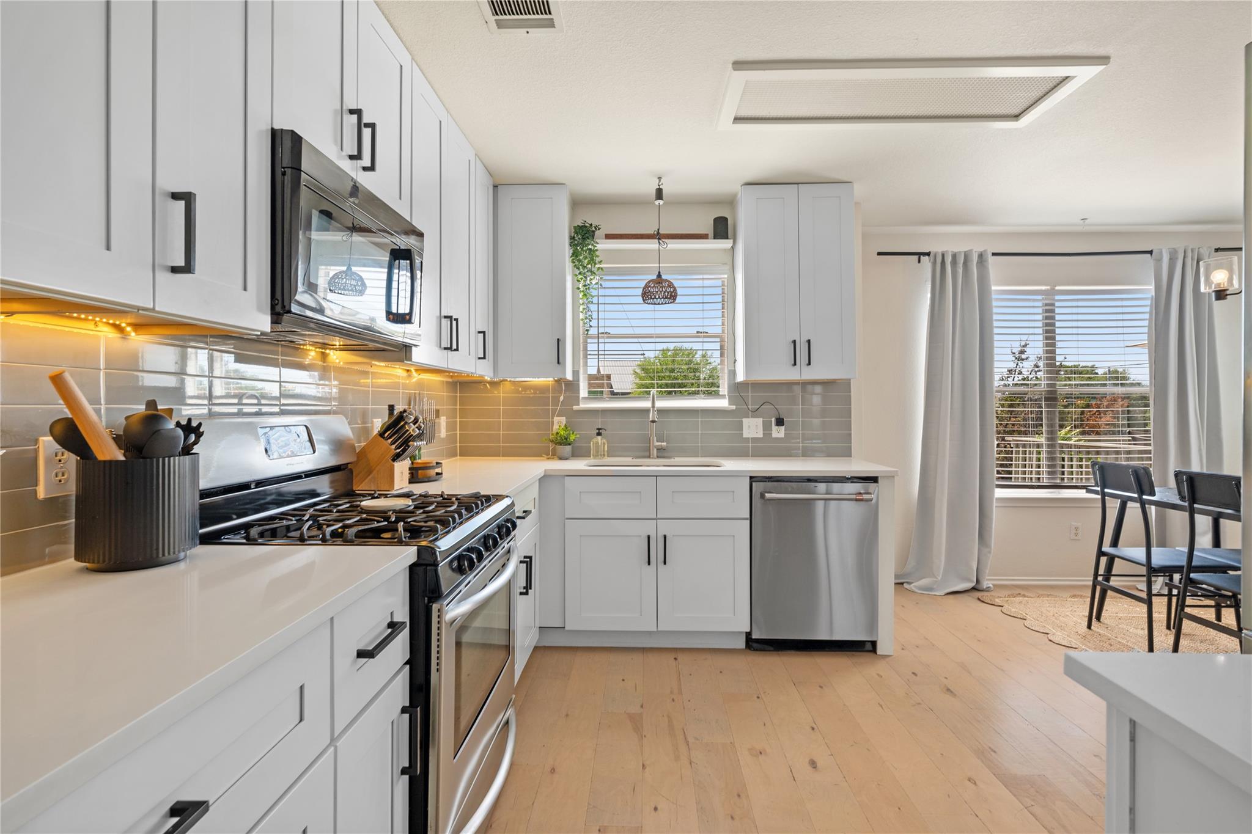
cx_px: 626
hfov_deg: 95.0
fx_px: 574
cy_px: 417
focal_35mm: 16
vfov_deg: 72.0
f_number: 8
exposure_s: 1/8
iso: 250
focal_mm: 16.5
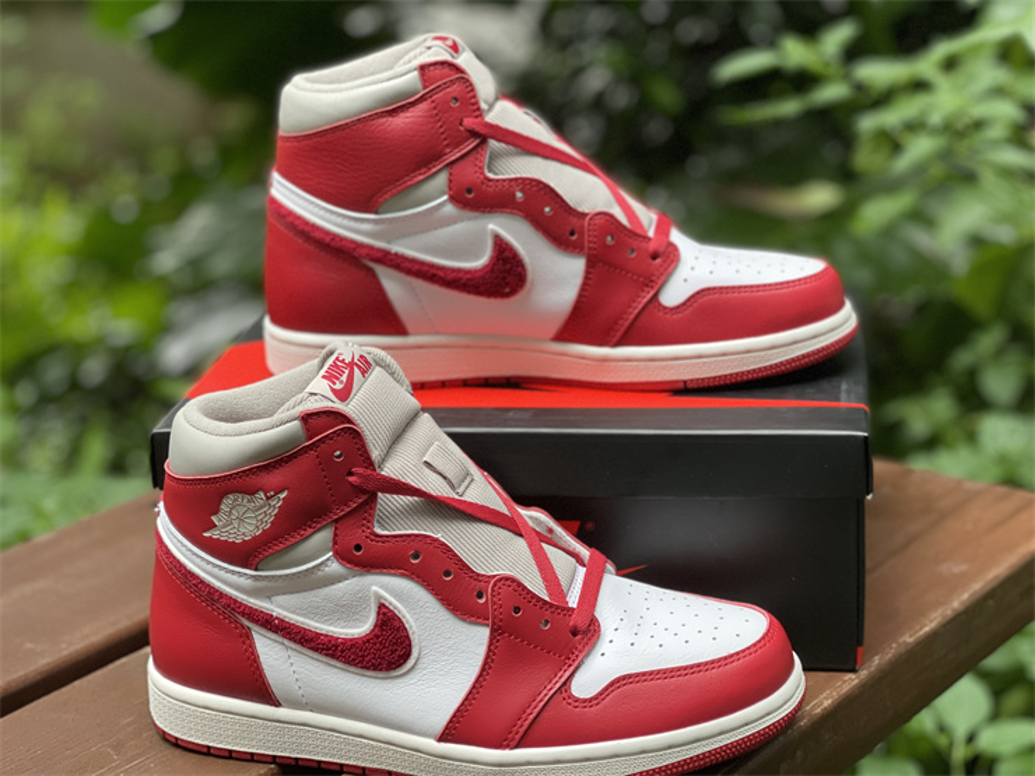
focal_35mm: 64
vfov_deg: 22.9
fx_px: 1914
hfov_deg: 30.3
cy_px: 388
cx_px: 518
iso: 250
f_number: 2.2
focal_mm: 7.5
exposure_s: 1/81
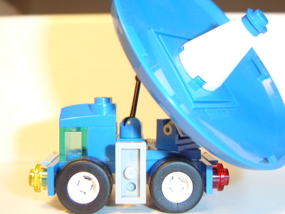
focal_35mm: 42
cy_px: 85
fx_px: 346
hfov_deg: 44.7
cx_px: 161
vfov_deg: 34.2
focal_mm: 8.13
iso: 141
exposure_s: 1/30
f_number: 2.7
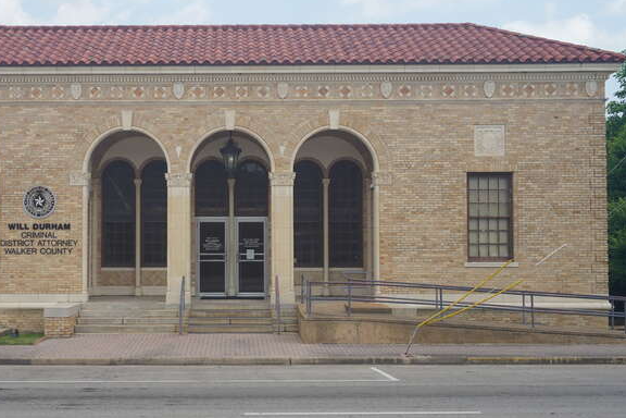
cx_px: 231
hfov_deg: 39.3
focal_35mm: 50
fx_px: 869
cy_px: 206
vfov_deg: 27.0
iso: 100
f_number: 11
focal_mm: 24
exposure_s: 1/125
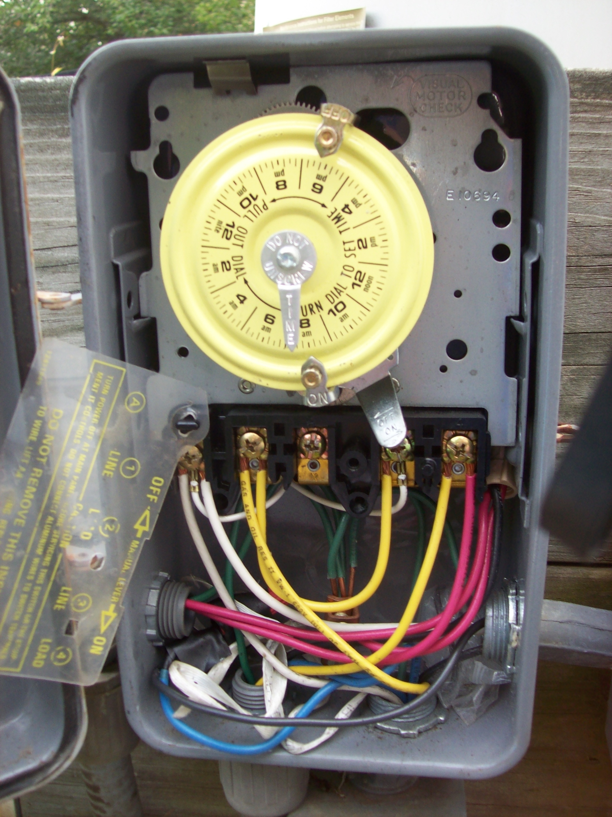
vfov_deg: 51.4
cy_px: 408
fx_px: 849
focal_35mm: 36
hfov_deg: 39.6
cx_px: 306
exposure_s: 1/83.1
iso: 80
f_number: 2.7
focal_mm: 6
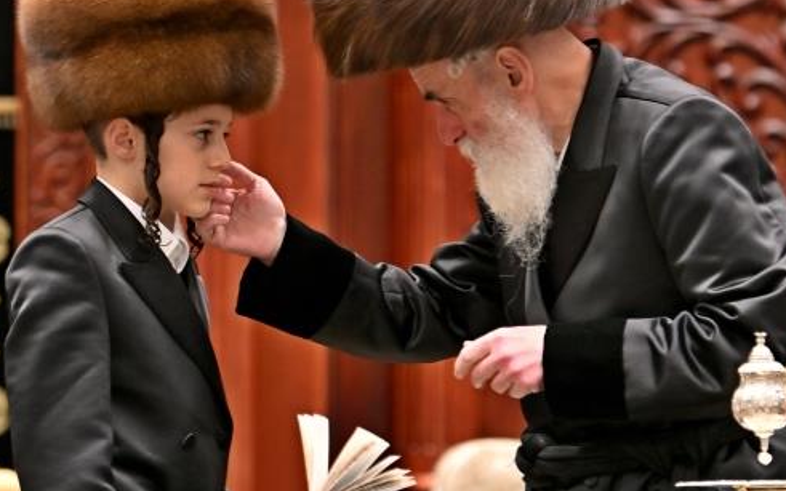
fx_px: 10240
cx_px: 418
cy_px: 154
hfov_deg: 4.4
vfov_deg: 2.7
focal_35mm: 478
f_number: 2.8
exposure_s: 1/160
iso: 200
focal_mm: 150
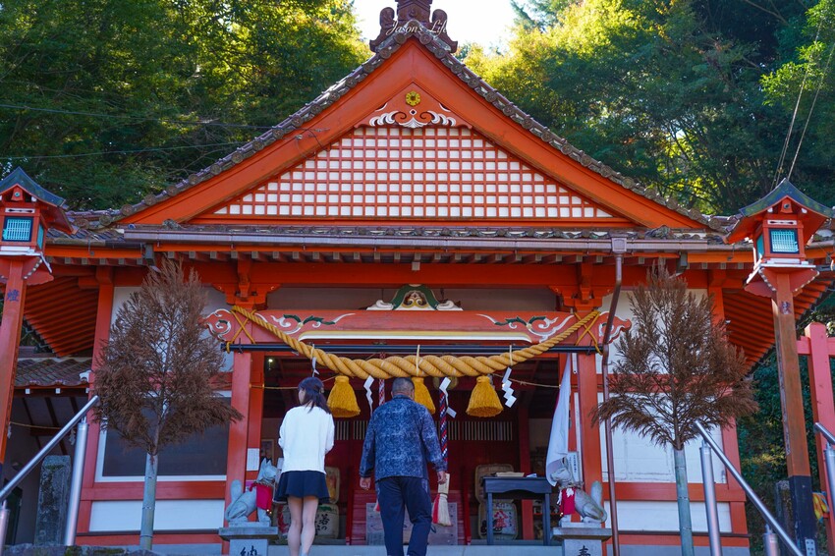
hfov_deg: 36.9
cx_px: 418
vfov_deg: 25.0
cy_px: 278
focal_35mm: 54
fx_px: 1252
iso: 100
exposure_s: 1/200
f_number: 2.8
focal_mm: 54
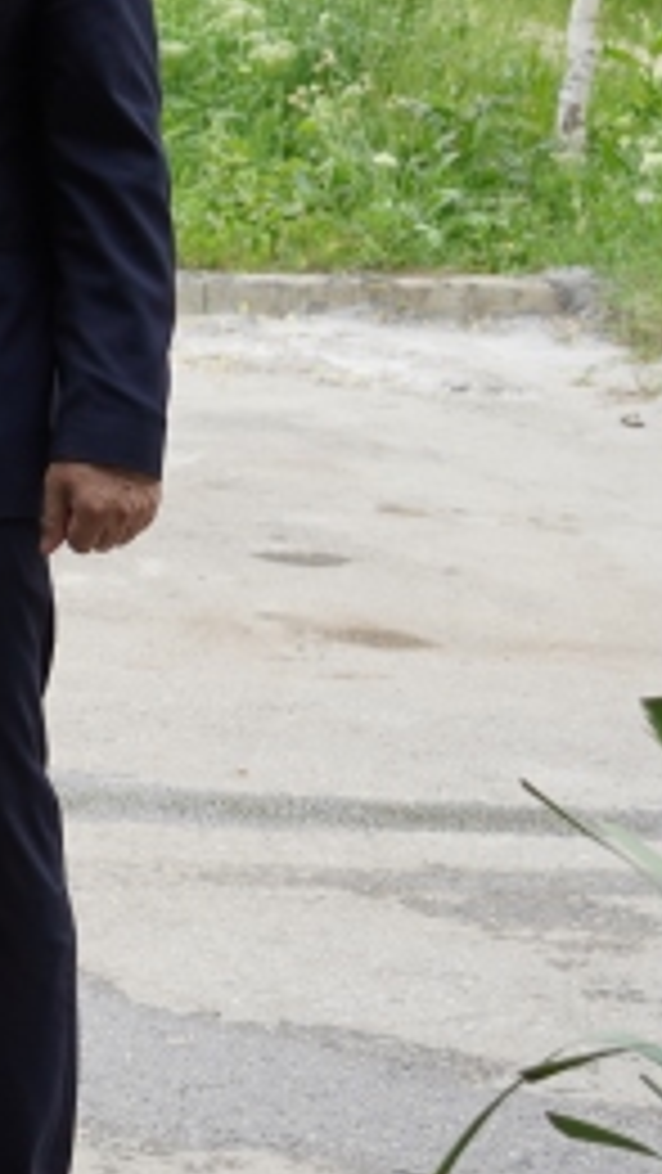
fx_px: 4863
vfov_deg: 13.7
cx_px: -1567
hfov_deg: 6.8
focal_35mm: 156
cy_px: 119
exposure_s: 1/200
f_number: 5
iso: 100
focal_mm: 38
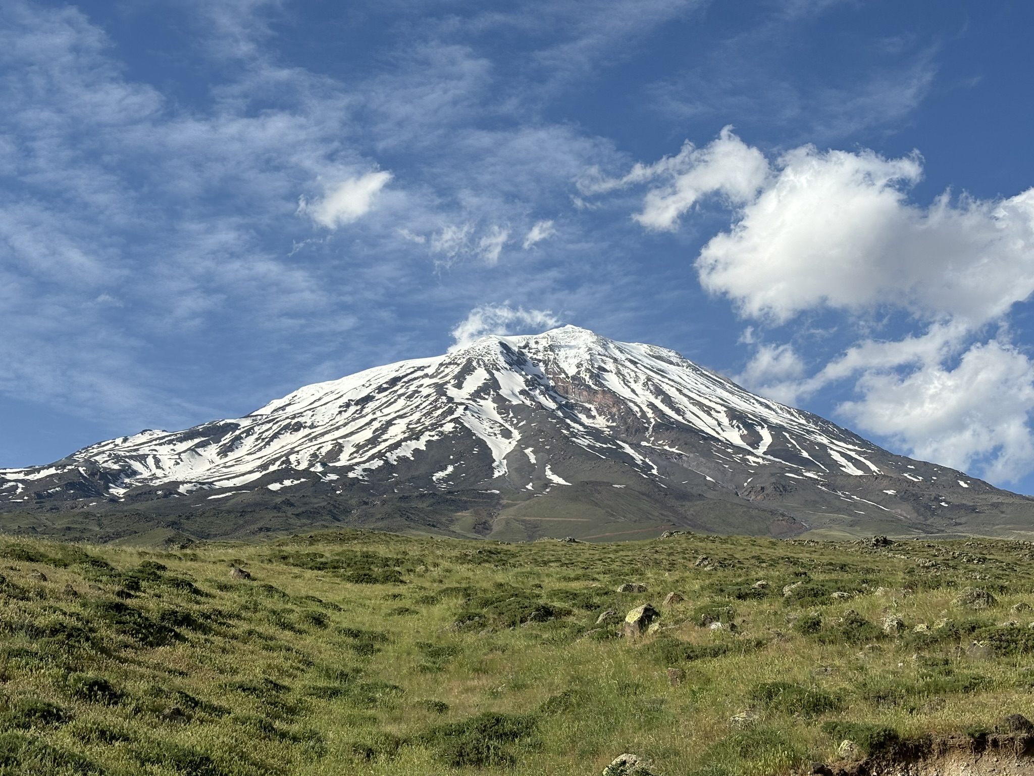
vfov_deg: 28.0
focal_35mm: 52
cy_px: 388
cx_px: 517
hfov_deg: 36.8
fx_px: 1553
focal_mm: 5.96
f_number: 1.6
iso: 32
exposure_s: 1/3413
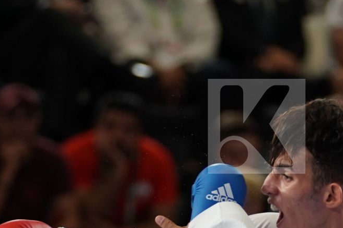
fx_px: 6039
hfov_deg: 3.3
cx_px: 257
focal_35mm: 634
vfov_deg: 2.2
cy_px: 311
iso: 1250
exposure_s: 1/1000
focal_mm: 154
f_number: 2.8
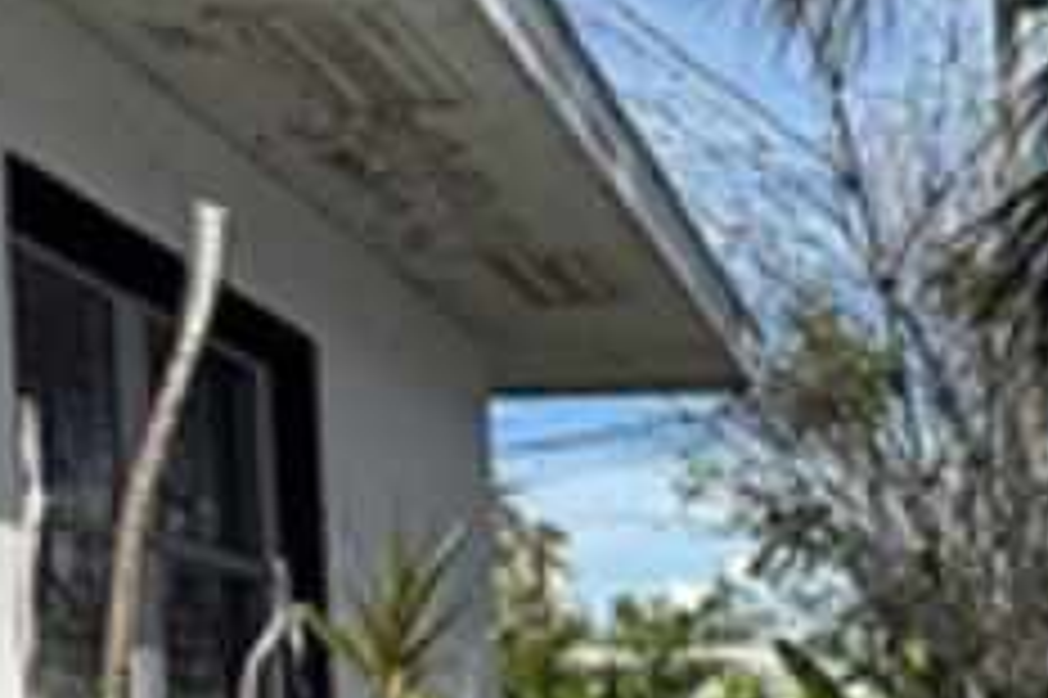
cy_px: 1036
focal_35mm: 80
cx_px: 976
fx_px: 2327
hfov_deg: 24.5
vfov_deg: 15.7
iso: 50
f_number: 2.2
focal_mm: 2.22
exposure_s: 1/2611
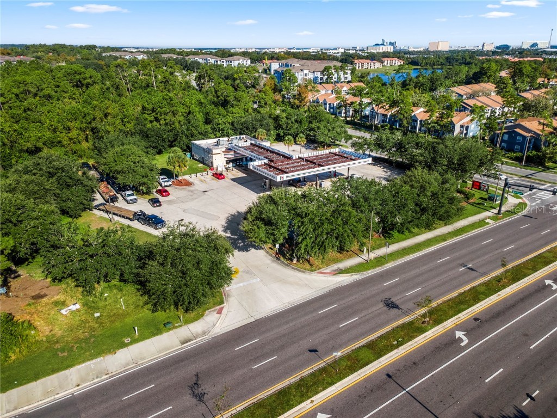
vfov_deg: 56.8
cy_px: 209
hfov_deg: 71.6
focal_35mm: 24
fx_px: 386
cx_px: 278
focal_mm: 4.5
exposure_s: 1/500
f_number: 2.8
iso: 100
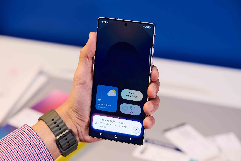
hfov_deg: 21.0
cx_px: 120
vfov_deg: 14.1
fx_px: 649
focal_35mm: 97
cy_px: 80
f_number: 4
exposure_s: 1/125
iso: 400
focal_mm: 97
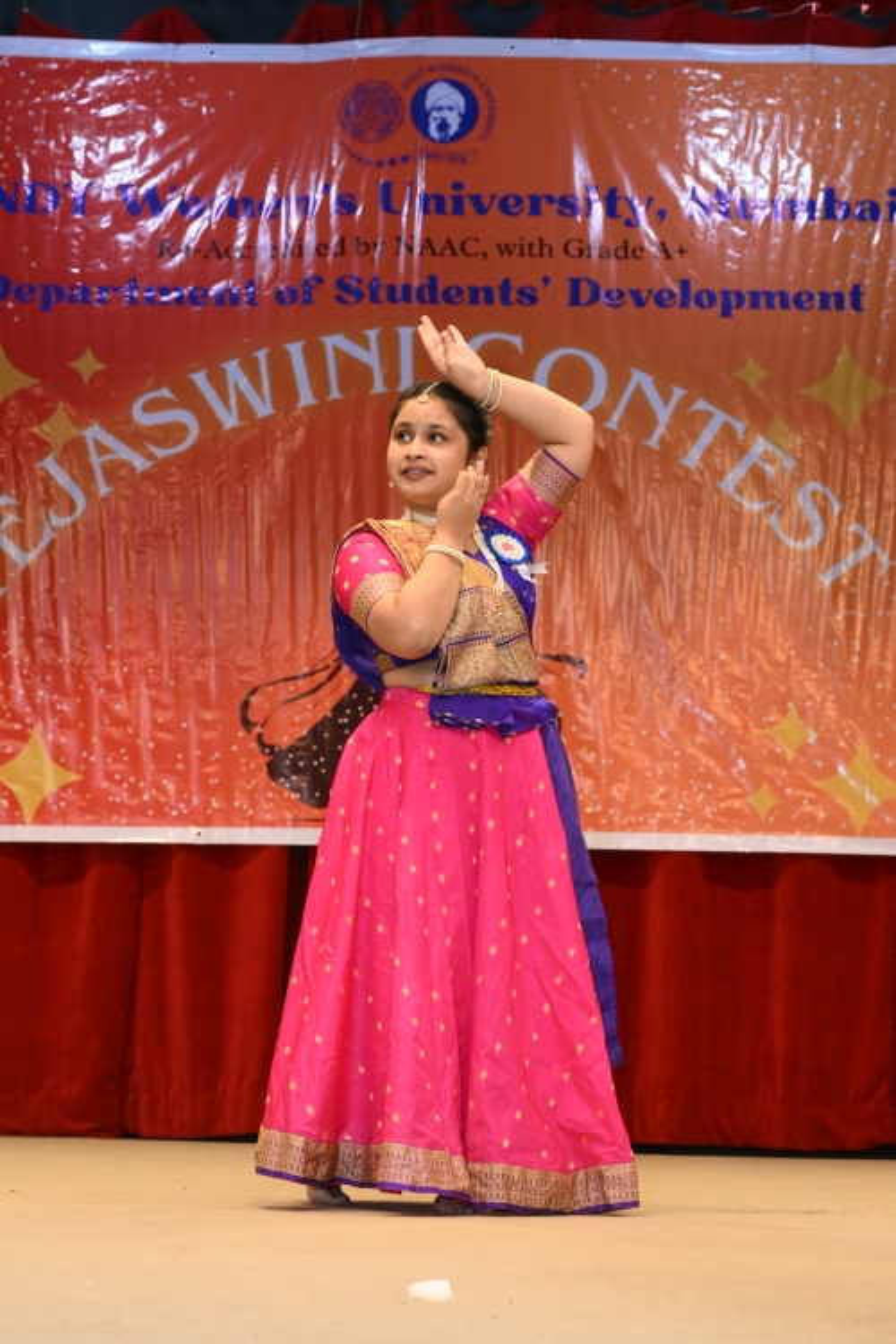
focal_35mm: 84
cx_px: 448
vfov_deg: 24.2
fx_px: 3136
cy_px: 672
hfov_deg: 16.3
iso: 2000
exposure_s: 1/125
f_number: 5.6
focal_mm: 56
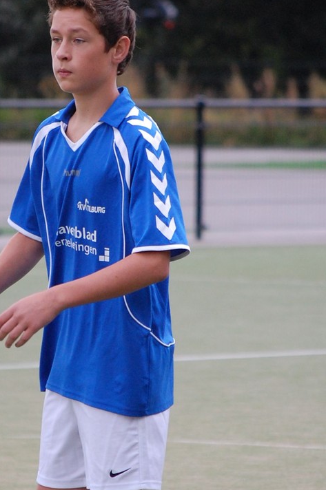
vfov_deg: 6.0
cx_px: 109
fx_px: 4697
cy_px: 292
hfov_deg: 4.0
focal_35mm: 345
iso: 800
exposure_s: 1/320
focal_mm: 160
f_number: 5.3
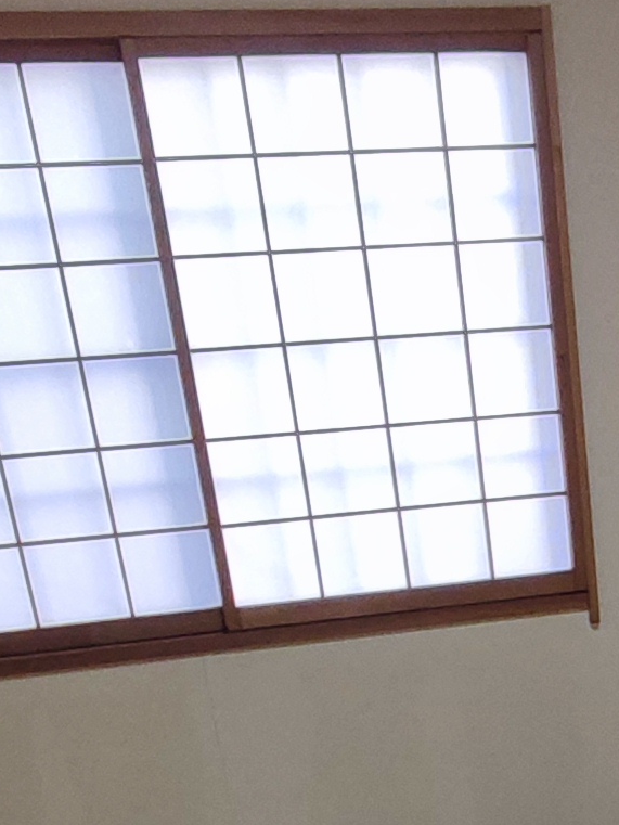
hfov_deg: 20.3
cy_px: 1165
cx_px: 693
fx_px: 1645
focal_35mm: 69
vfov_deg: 23.6
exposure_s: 1/50
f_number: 2.2
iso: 164
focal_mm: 1.65
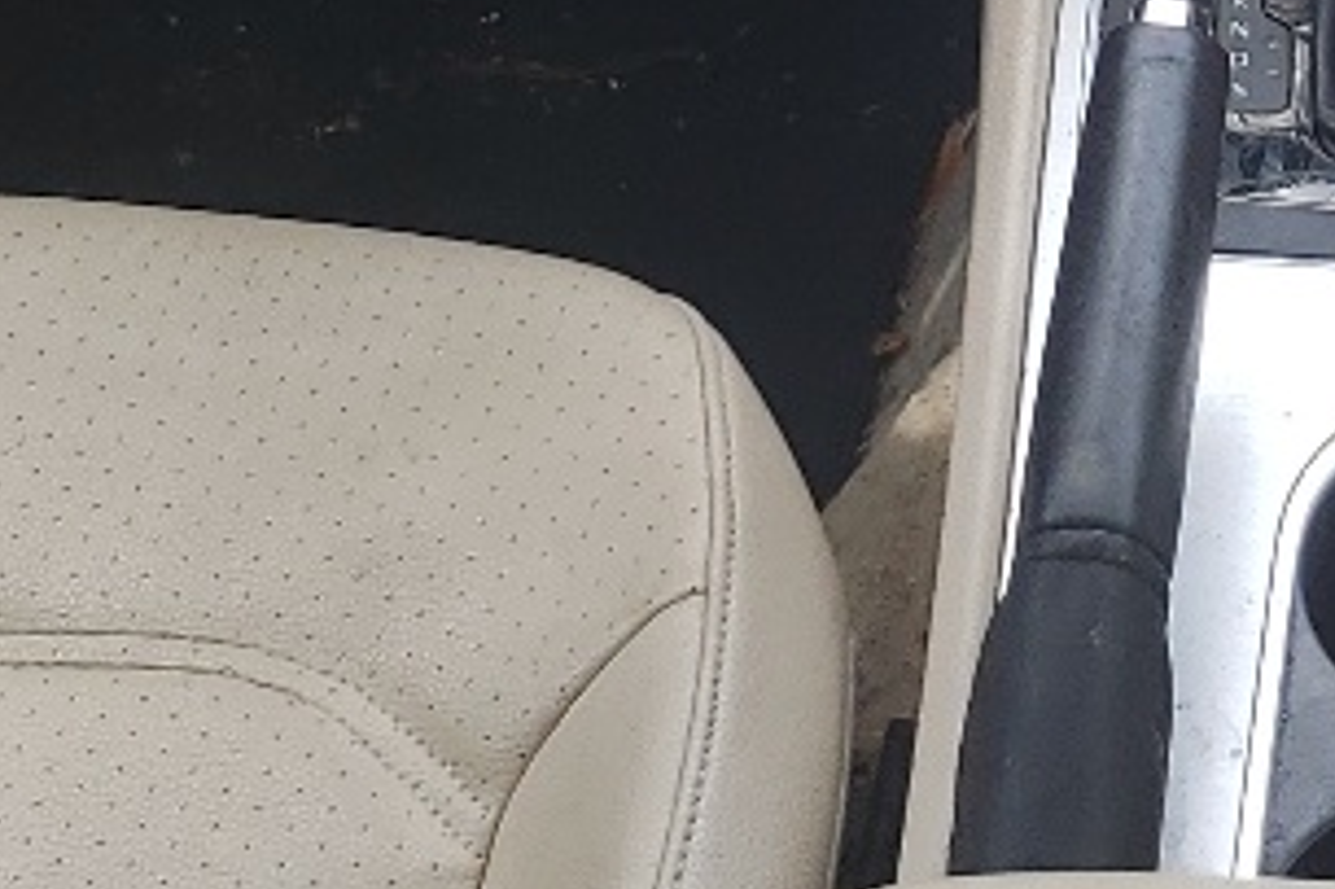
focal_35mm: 142
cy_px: -158
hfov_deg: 14.2
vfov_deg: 9.5
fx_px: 5263
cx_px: 1326
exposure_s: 1/400
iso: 50
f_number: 1.5
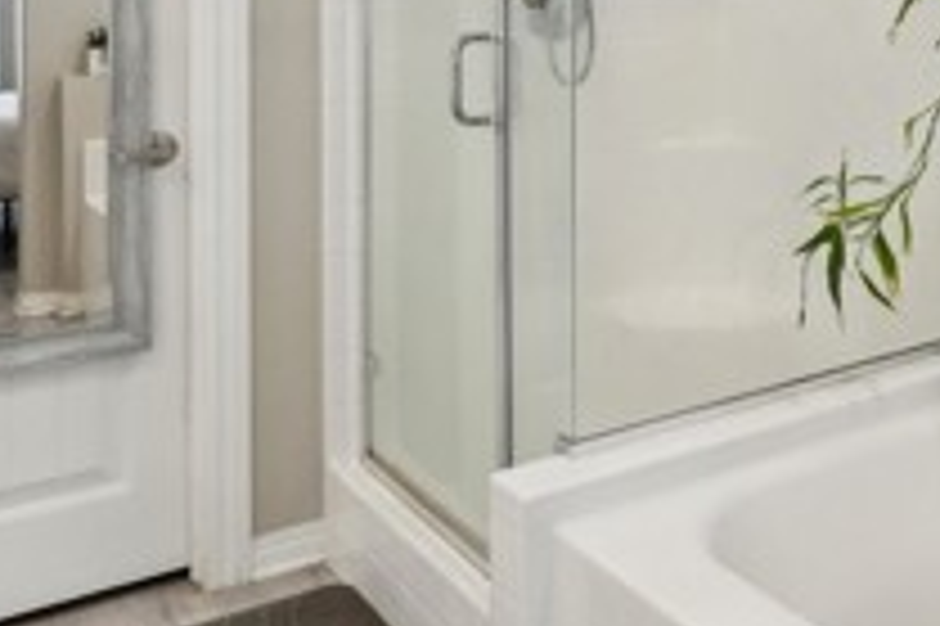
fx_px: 1278
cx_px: 913
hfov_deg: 36.7
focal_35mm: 49
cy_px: -41
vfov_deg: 25.7
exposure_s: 1/20
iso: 400
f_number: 8
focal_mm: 16
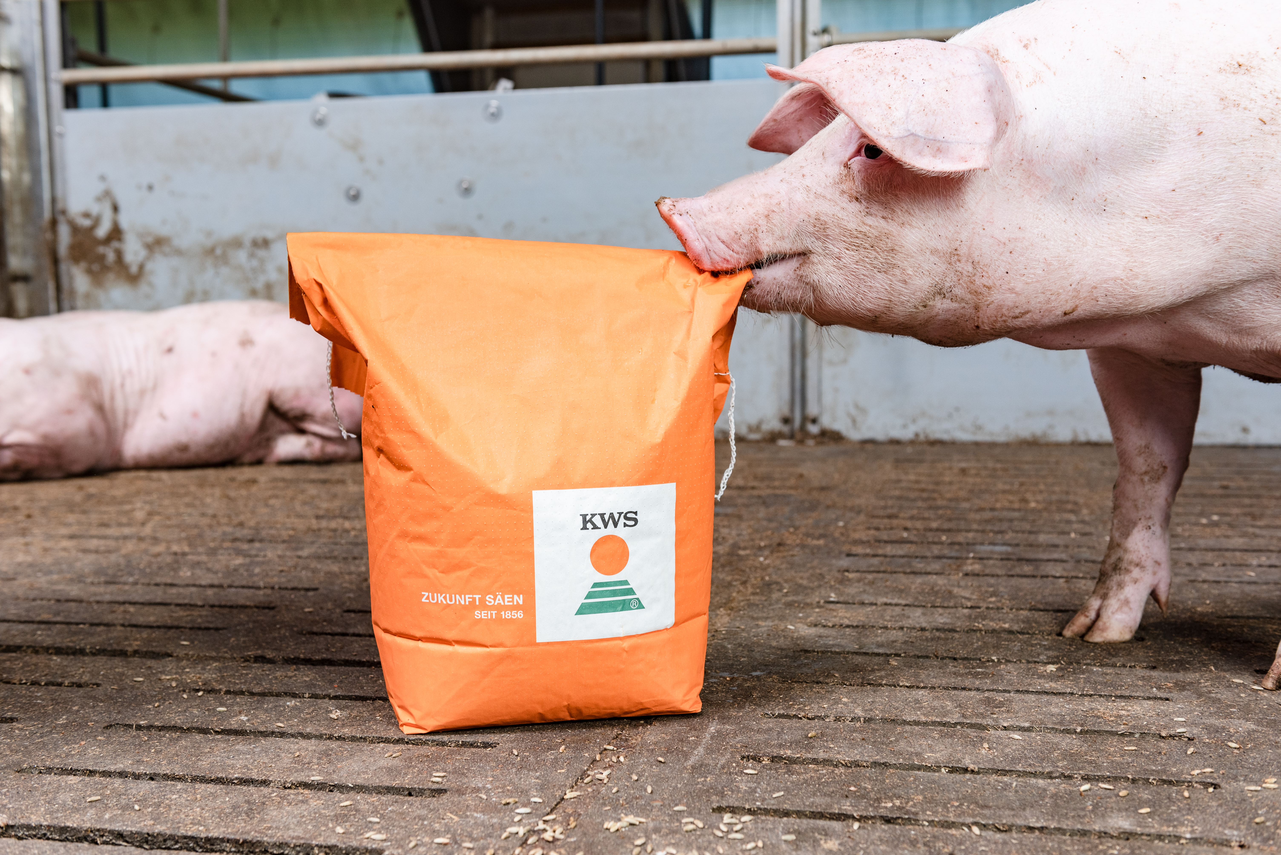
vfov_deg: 33.4
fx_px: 1424
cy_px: 428
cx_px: 640
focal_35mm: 40
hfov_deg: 48.4
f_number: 5
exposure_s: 1/160
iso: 200
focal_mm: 40
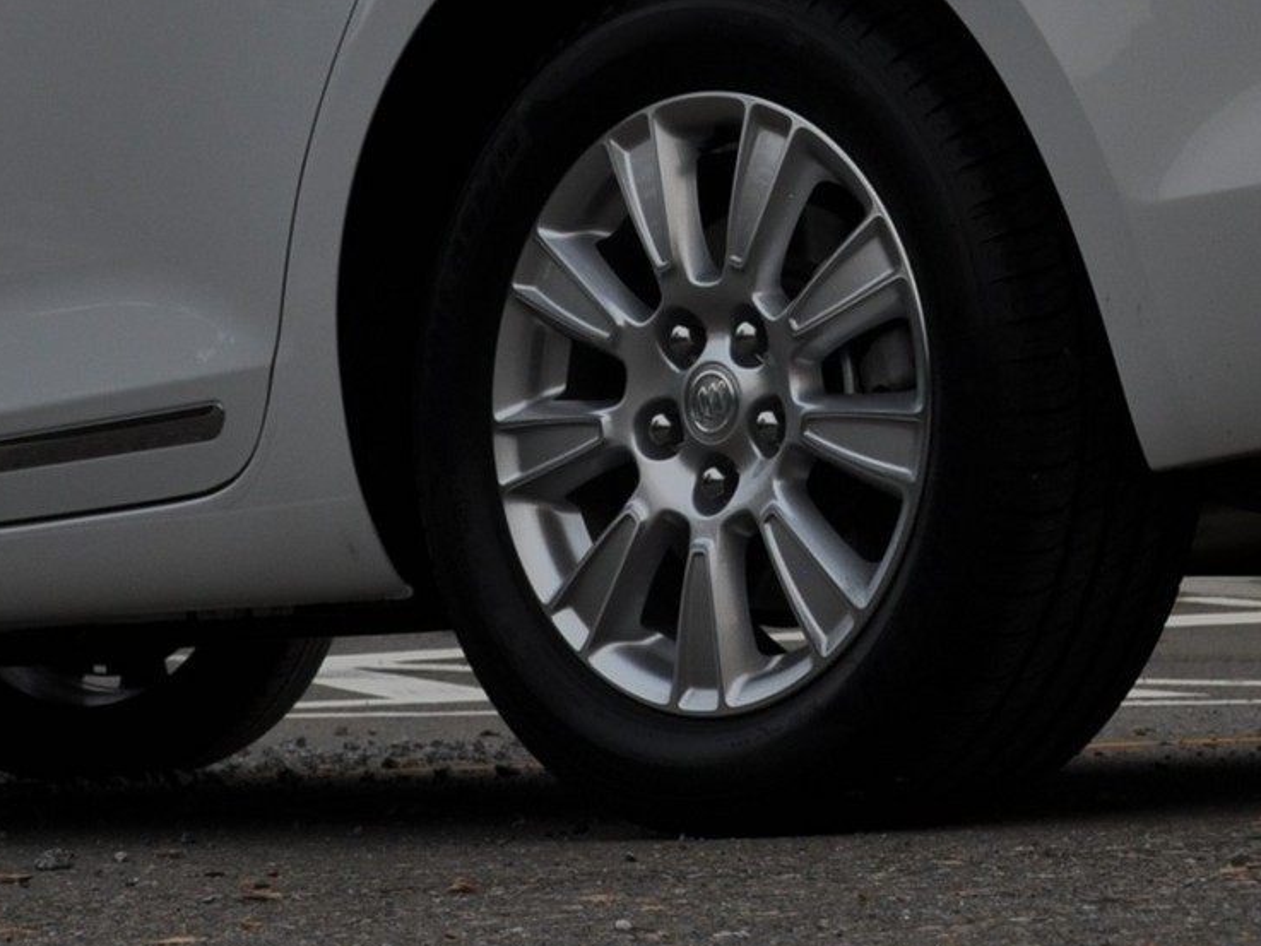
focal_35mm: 127
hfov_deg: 15.5
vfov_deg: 11.6
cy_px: 9
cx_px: 746
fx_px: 4627
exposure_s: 1/200
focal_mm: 26
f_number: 7.1
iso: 200
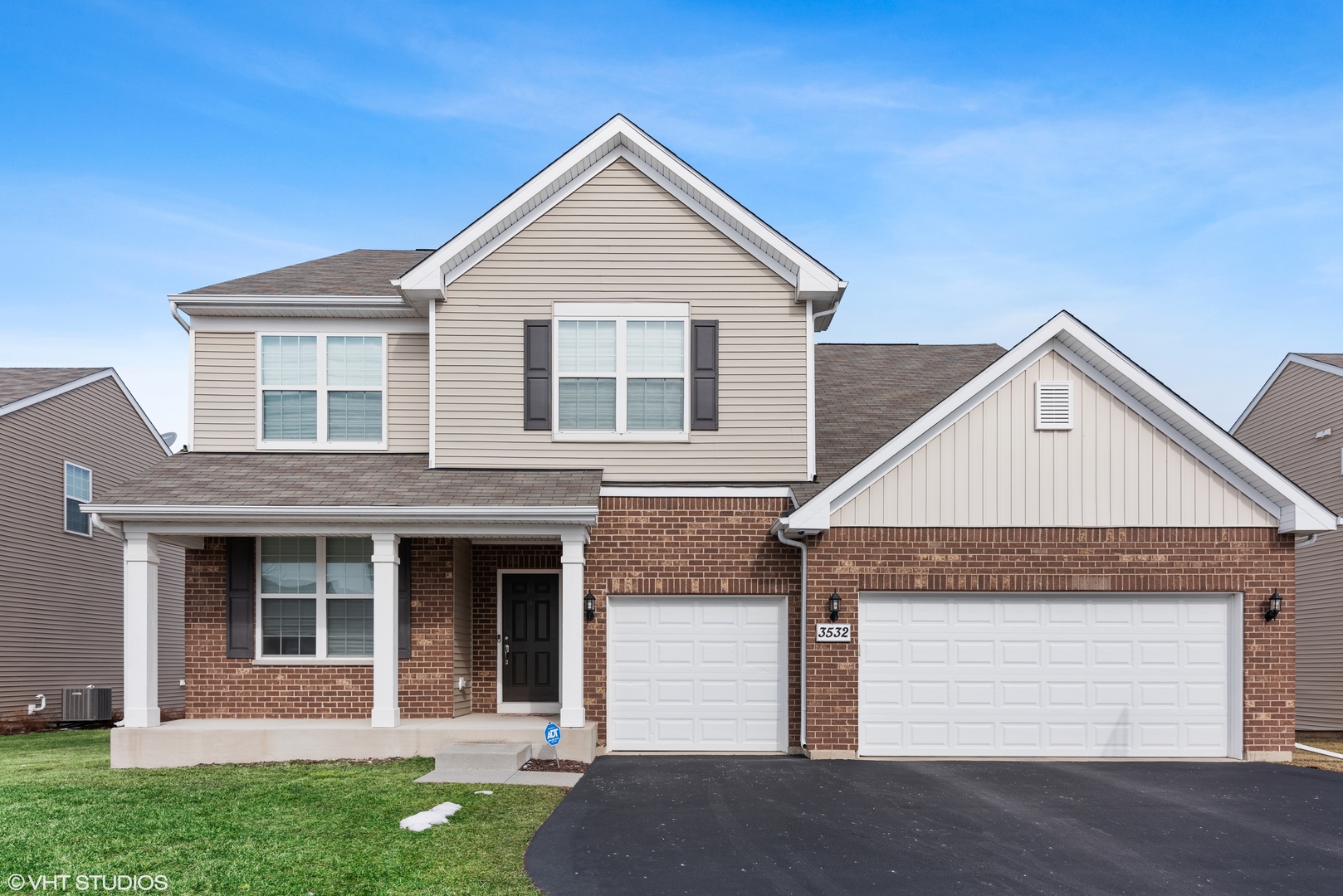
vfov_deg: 57.3
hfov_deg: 78.6
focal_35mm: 22
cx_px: 672
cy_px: 448
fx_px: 821
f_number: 8
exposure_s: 1/320
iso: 100
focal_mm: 22
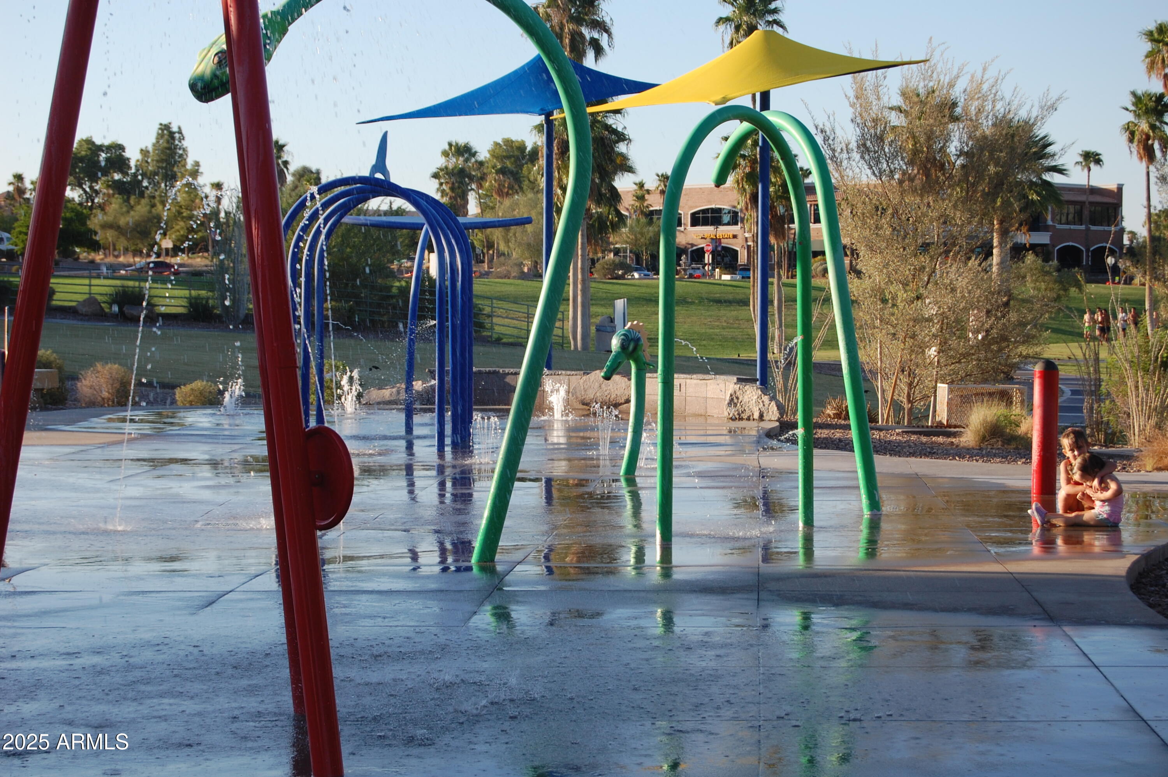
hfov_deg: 24.6
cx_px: 584
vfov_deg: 16.5
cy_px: 388
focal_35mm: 82
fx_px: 2674
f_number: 8
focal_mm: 55
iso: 200
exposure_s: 1/200
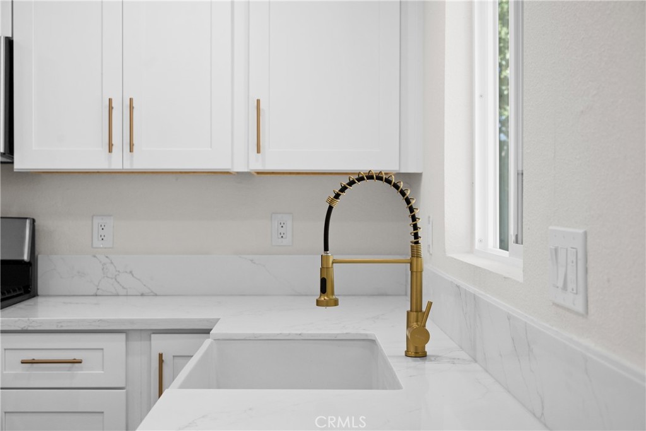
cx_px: 323
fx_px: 897
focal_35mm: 50
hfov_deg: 39.6
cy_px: 216
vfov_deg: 27.0
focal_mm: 50
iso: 500
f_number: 5.6
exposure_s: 1/160
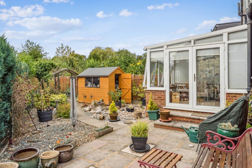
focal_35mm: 24
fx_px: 168
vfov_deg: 53.1
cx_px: 126
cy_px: 84
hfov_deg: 73.7
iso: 200
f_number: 9
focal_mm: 24
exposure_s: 1/250
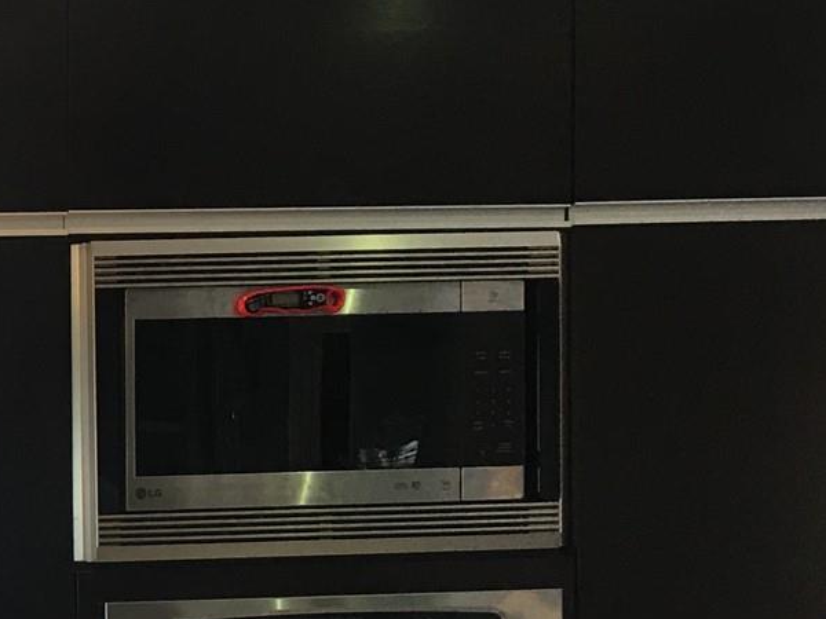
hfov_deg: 17.4
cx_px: -482
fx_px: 2362
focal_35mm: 99
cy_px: 613
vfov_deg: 14.7
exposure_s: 1/15
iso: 25
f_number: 2.2
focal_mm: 4.15
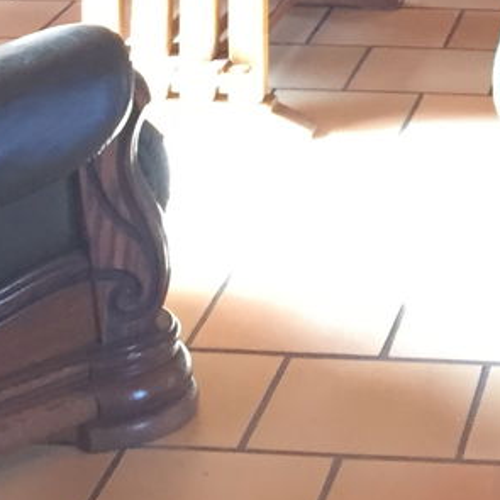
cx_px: 629
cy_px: -495
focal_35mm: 139
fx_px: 2272
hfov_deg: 12.2
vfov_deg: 11.4
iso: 160
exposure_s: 1/33
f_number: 2.2
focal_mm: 4.15
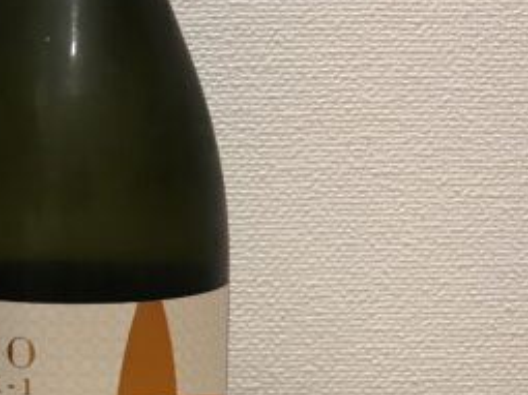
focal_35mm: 66
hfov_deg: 28.3
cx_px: 58
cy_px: 273
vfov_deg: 22.1
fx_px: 1006
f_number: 1.8
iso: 80
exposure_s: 1/17
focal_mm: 3.99
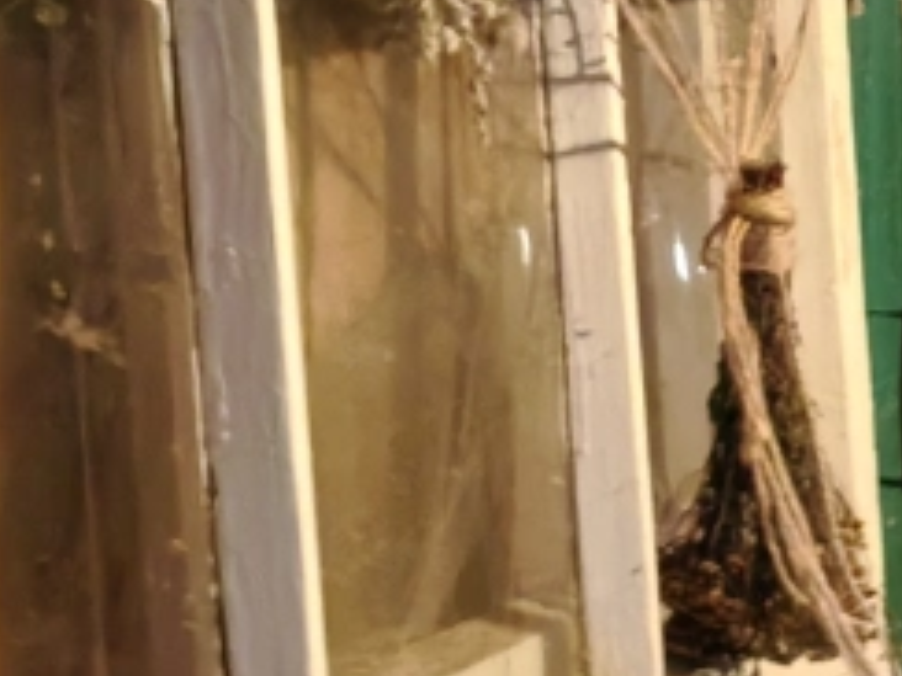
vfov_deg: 10.7
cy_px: 453
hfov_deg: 12.2
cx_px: 1948
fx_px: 3622
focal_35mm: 139
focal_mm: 5.52
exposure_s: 1/20
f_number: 1.9
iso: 1250
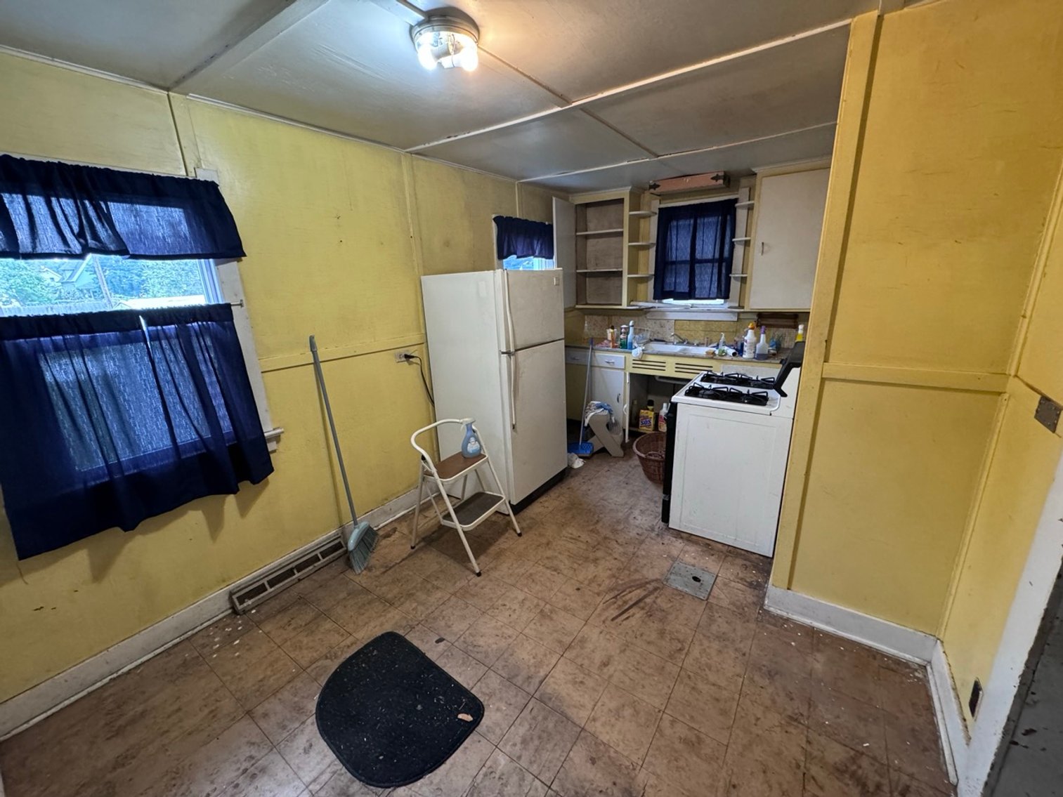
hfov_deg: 102.1
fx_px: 430
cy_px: 398
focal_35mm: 14
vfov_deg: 85.7
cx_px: 532
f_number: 2.2
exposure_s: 1/60
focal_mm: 2.22
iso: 400
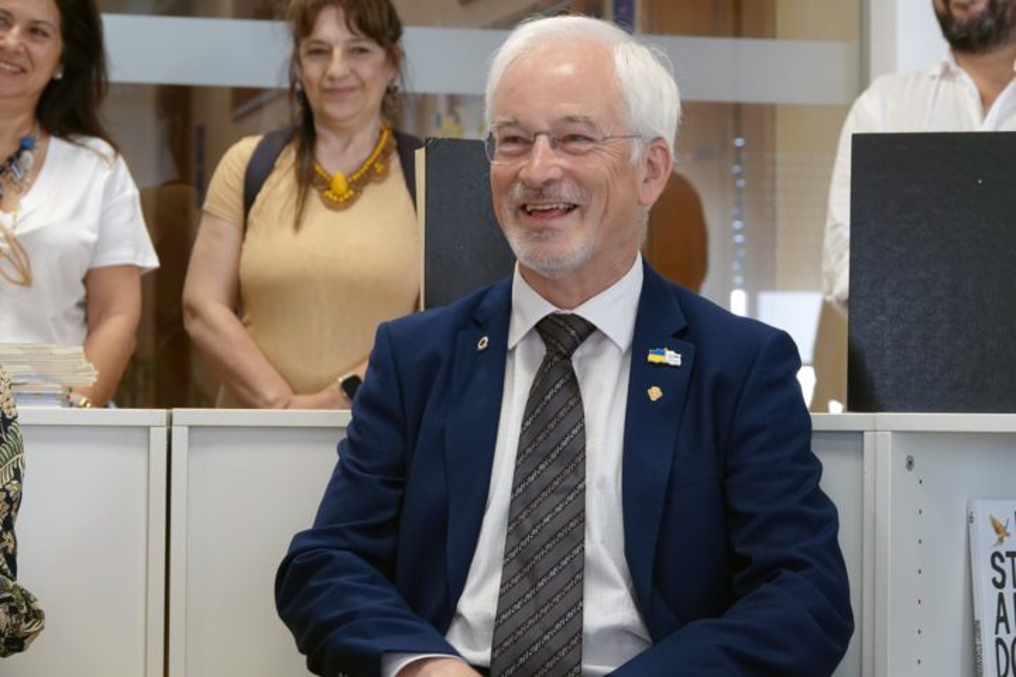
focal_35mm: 115
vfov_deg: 11.9
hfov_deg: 17.8
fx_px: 3245
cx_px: 508
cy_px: 338
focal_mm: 42.08
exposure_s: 1/80
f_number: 4
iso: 800
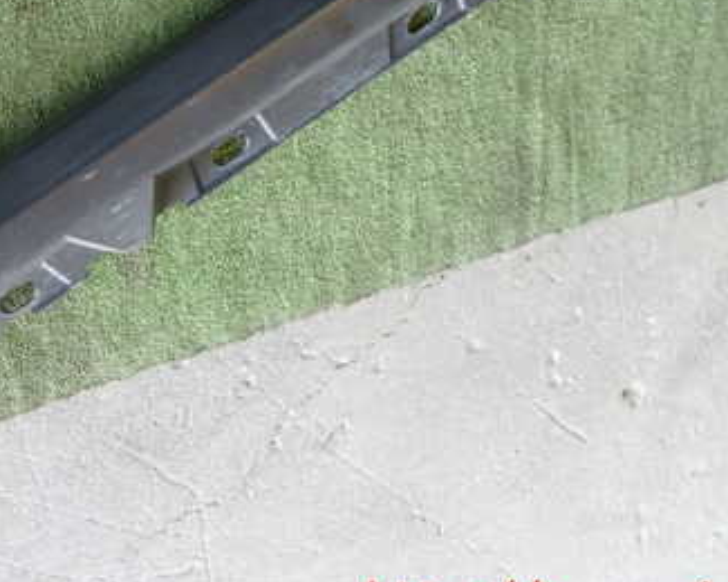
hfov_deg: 40.2
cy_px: 130
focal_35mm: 45
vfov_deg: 32.6
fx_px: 970
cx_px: 202
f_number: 2
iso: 320
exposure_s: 1/30
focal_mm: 4.5
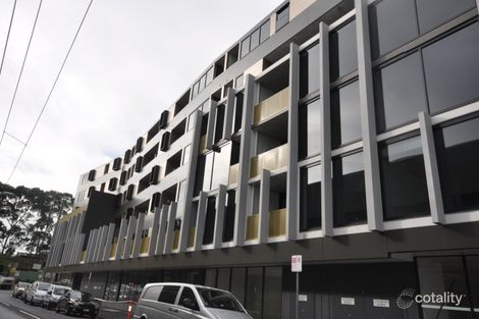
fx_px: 359
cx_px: 240
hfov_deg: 67.4
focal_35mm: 27
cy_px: 160
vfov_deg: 47.9
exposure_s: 1/200
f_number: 11
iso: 200
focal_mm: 18
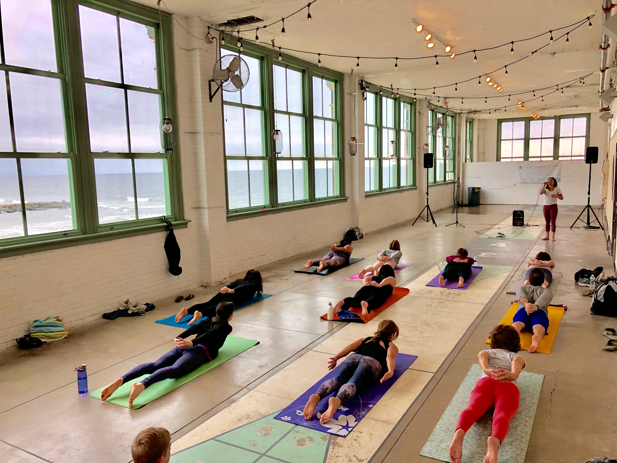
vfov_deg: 49.7
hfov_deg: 63.4
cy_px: 232
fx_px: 499
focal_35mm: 28
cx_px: 308
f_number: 1.8
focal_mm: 4
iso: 20
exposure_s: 1/320
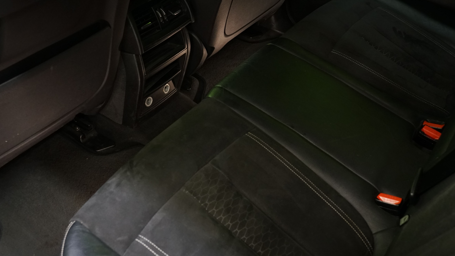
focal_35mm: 42
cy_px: 99
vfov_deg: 28.3
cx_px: 203
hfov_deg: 48.3
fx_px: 507
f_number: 5.6
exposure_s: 1/15
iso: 2000
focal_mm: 31
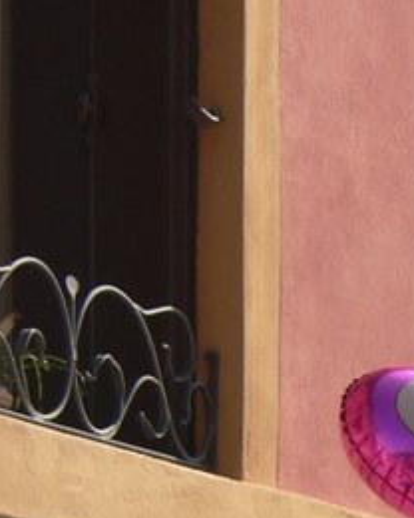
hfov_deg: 1.9
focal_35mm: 821
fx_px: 12574
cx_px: 665
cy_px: 472
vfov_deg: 2.4
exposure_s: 1/500
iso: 80
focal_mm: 47.5
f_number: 4
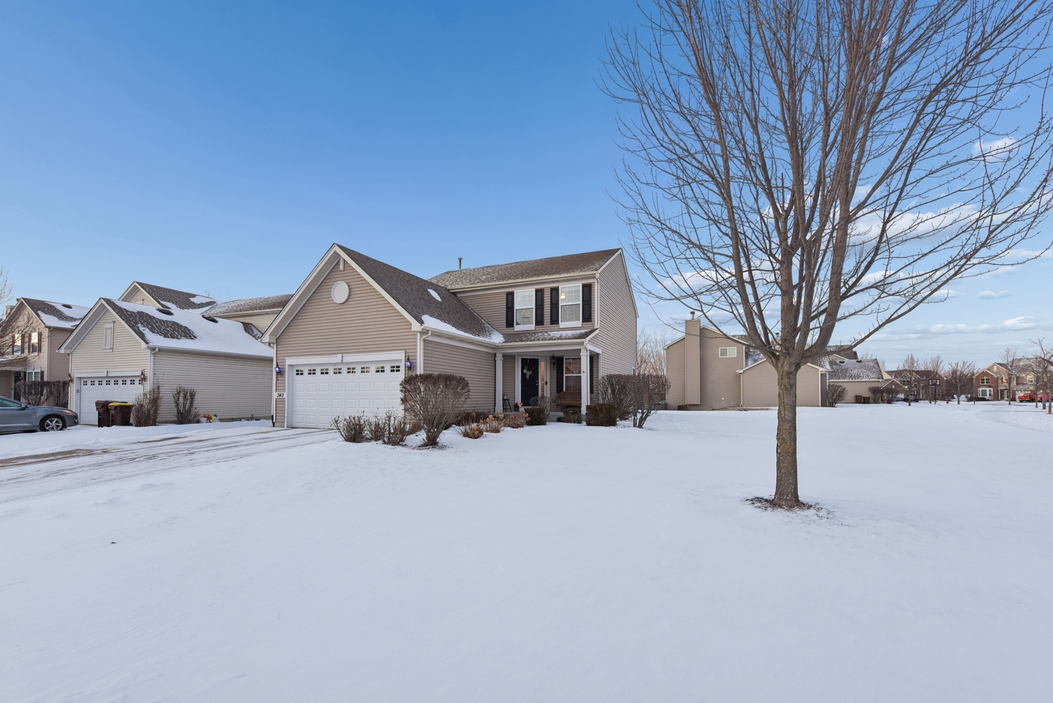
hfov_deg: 104.2
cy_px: 352
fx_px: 410
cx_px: 526
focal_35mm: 14
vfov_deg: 81.2
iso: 400
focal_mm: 14
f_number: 8
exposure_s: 1/50
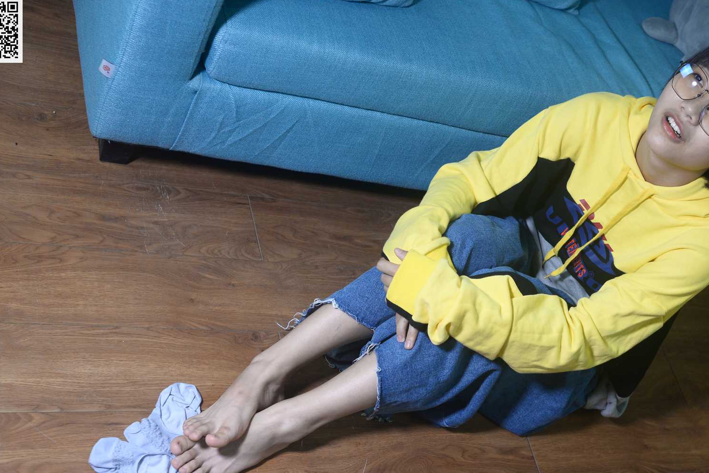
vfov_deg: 27.3
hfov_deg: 40.0
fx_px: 965
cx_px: 453
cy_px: 328
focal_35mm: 49
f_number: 5
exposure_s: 1/200
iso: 800
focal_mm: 35
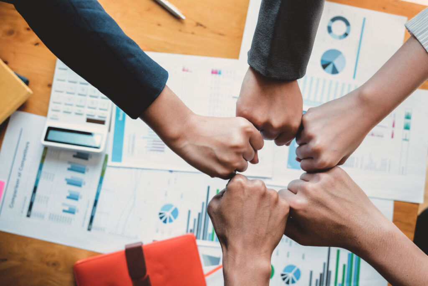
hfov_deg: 51.9
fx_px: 440
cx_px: 214
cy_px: 143
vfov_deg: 36.0
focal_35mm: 37
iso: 400
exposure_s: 1/160
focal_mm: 24.9
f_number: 2.8
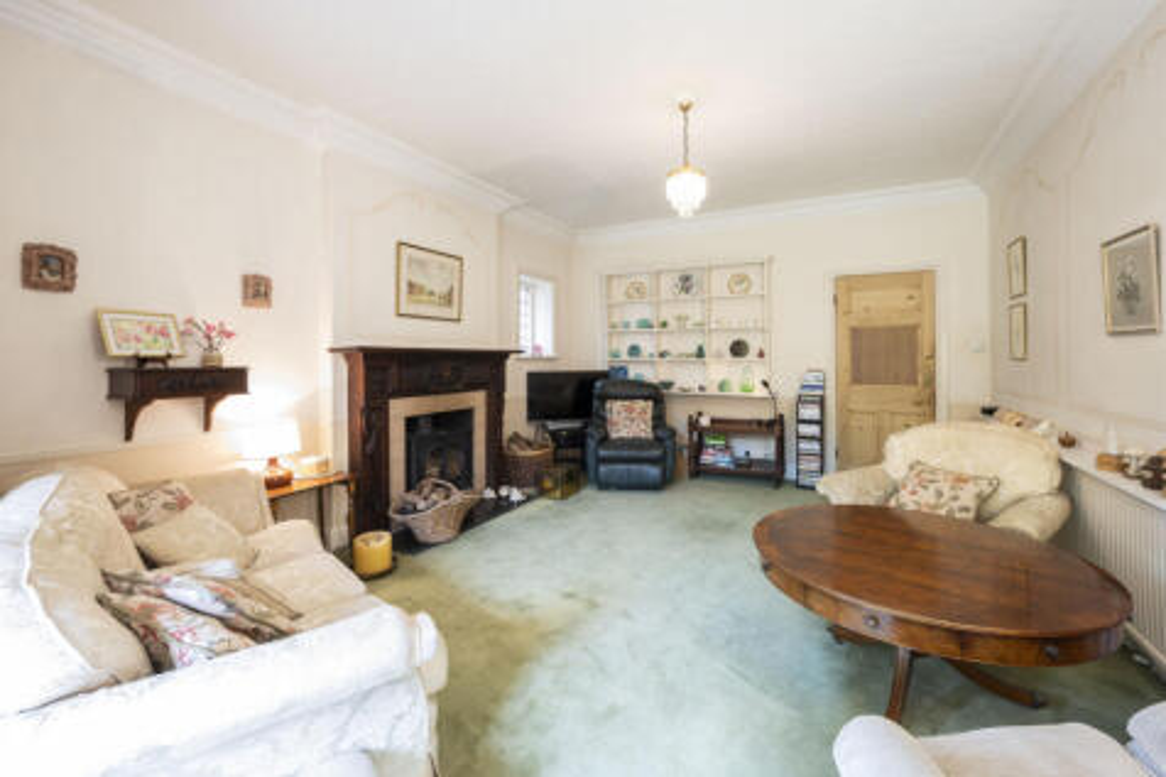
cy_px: 388
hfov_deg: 100.4
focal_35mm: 15
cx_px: 583
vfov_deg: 77.3
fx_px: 486
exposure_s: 2.5
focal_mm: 15
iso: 200
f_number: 16
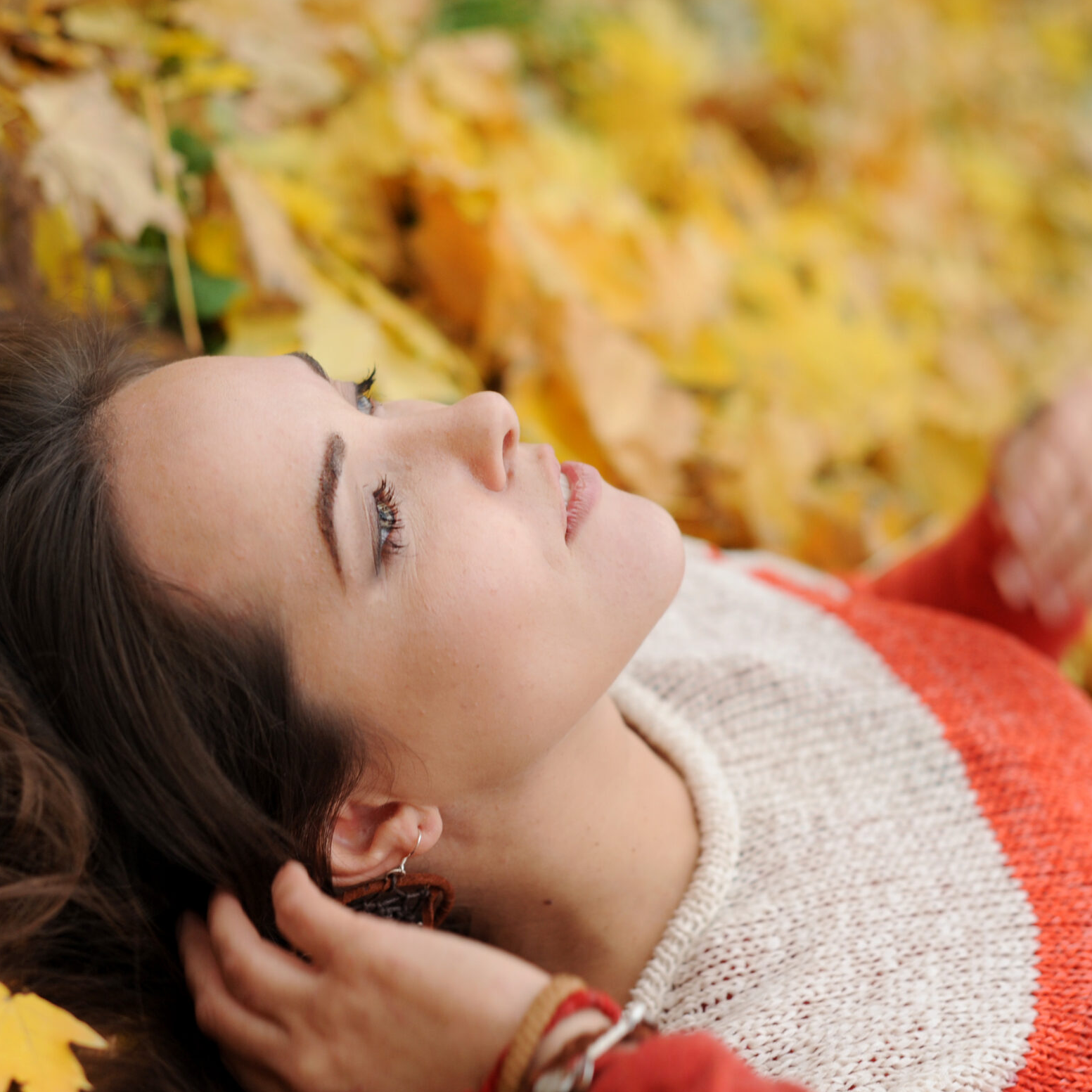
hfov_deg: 24.7
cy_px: 580
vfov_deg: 24.7
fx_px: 2498
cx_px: 548
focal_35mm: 70
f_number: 2.8
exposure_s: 1/125
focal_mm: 50
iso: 500
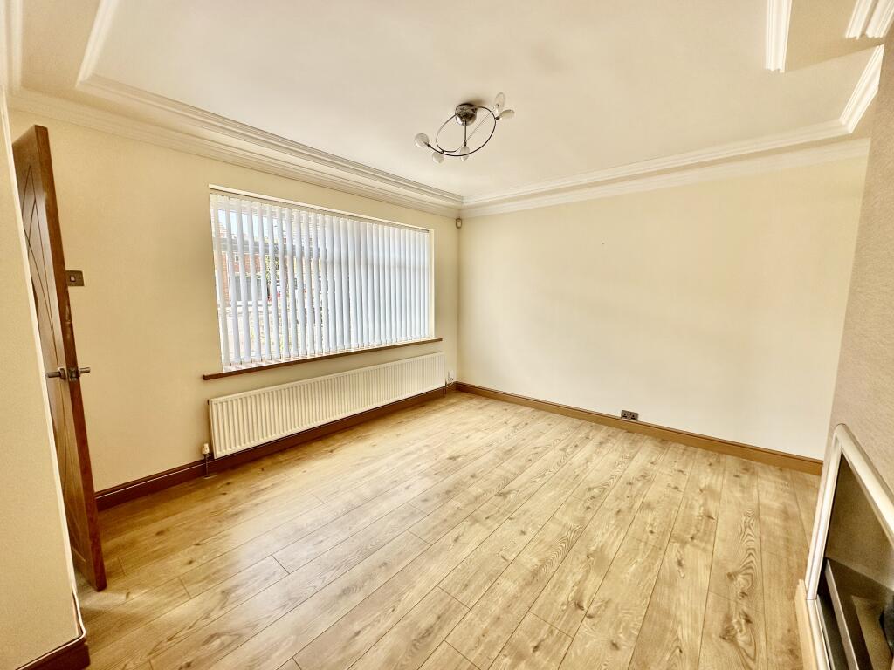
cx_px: 447
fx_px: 362
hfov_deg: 102.1
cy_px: 335
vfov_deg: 85.7
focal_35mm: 14
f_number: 2.2
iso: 40
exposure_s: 1/235
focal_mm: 2.22
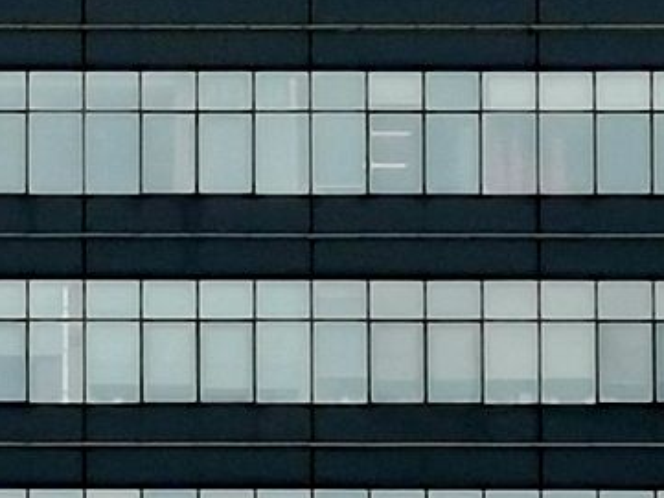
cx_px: -258
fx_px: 12703
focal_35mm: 662
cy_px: 404
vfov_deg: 2.2
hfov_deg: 3.0
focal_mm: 7.48
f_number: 2.4
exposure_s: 1/890
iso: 50
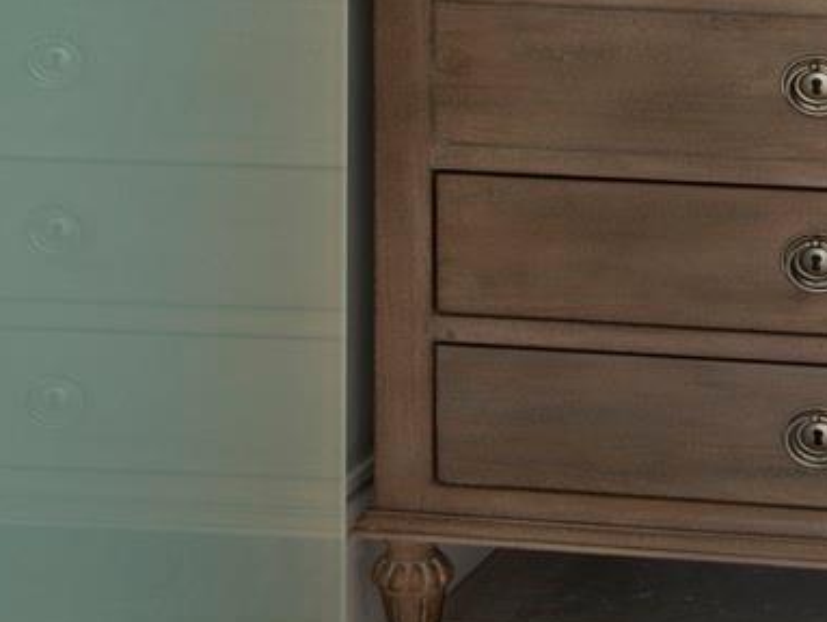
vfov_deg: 10.5
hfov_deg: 14.4
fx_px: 3252
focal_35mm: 136
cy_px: -356
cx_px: 723
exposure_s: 1/30
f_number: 13
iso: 100
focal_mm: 50
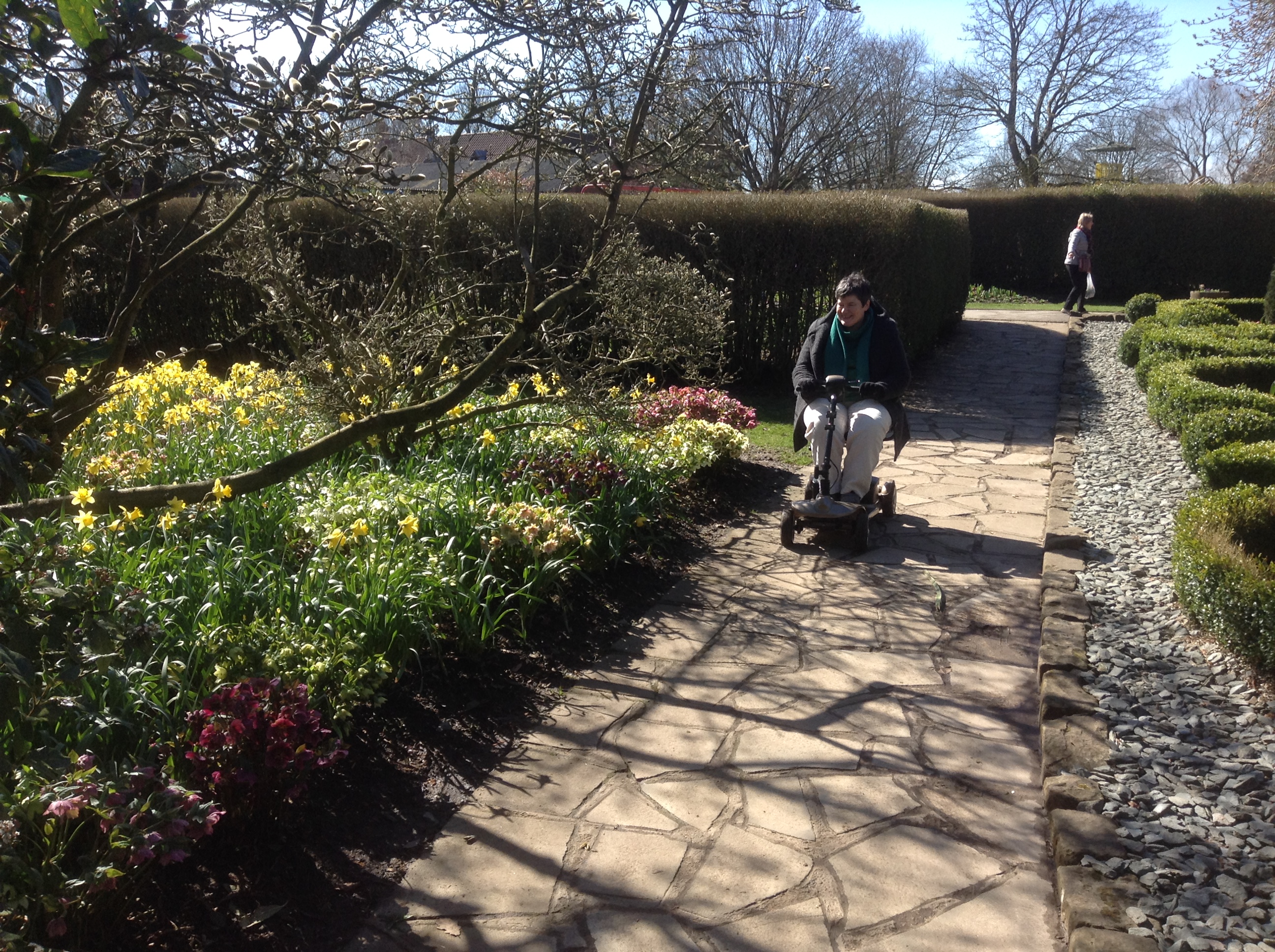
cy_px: 476
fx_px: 1214
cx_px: 638
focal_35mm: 33
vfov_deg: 42.8
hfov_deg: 55.4
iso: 25
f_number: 2.4
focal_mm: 3.3
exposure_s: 1/495
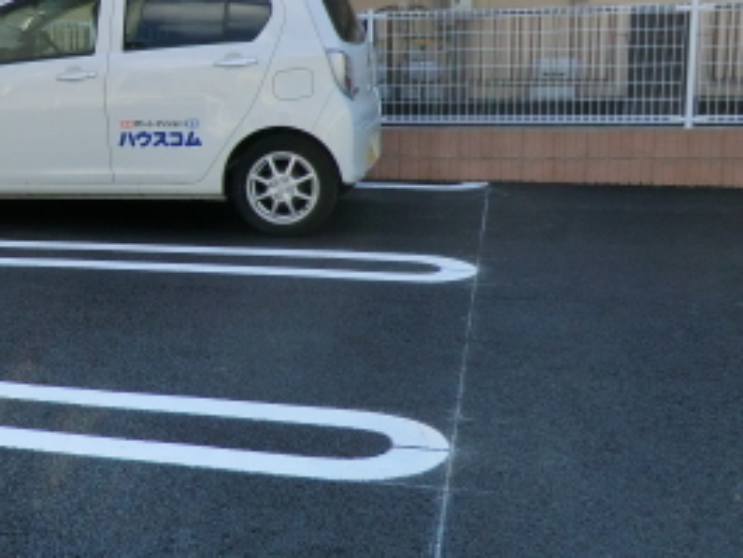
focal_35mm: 58
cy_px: 252
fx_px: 1245
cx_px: -11
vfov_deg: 25.2
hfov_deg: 30.7
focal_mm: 4.3
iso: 80
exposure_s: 1/500
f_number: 3.2
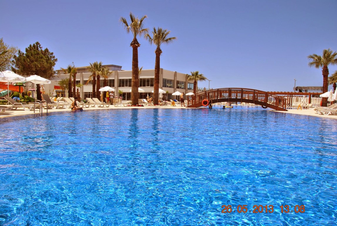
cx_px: 168
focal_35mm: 27
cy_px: 113
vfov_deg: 48.1
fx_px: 253
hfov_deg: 67.3
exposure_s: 1/320
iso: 100
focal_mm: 18
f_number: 9
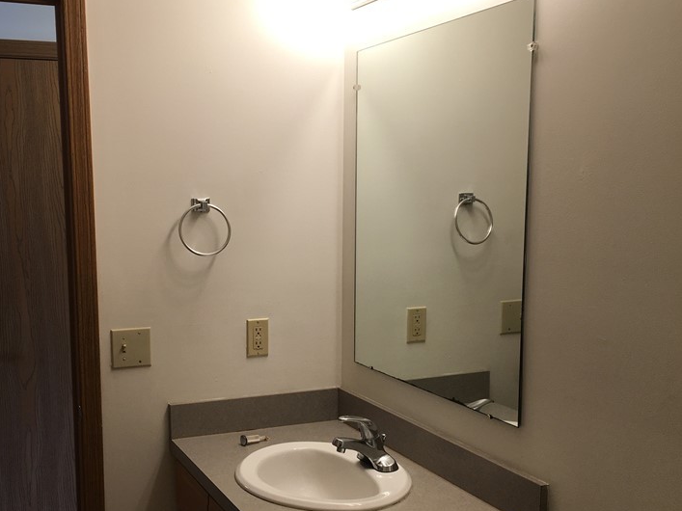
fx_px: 827
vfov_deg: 34.2
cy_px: 320
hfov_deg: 44.5
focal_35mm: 42
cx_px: 259
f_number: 2.2
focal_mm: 4.15
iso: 25
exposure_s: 1/40
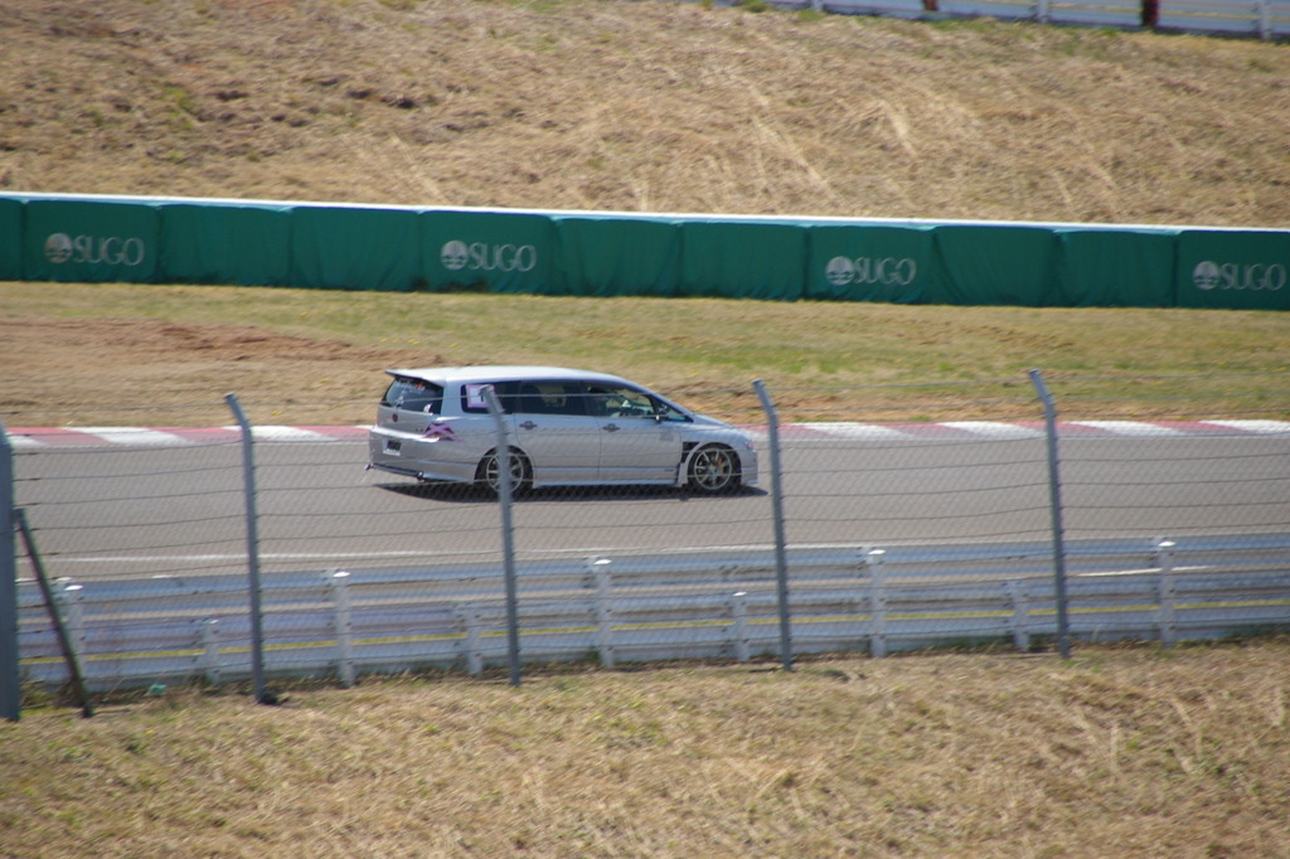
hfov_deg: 5.5
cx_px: 645
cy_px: 430
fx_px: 13432
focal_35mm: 375
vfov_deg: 3.7
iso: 200
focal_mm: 250
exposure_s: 1/500
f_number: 8
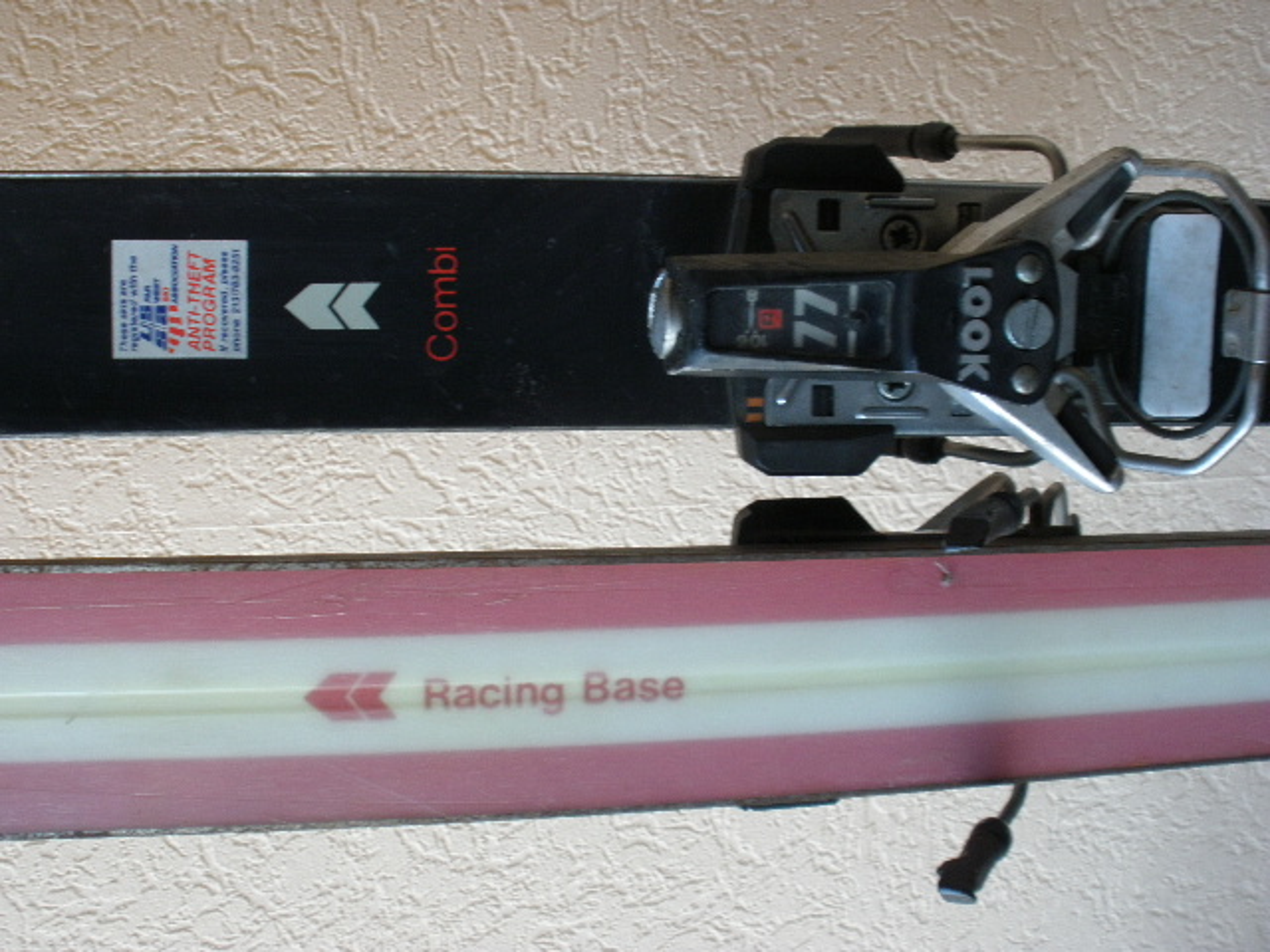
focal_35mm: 44
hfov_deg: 42.9
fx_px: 1614
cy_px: 476
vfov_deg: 32.9
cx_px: 635
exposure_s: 1/20
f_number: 4
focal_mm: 7.7
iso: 160
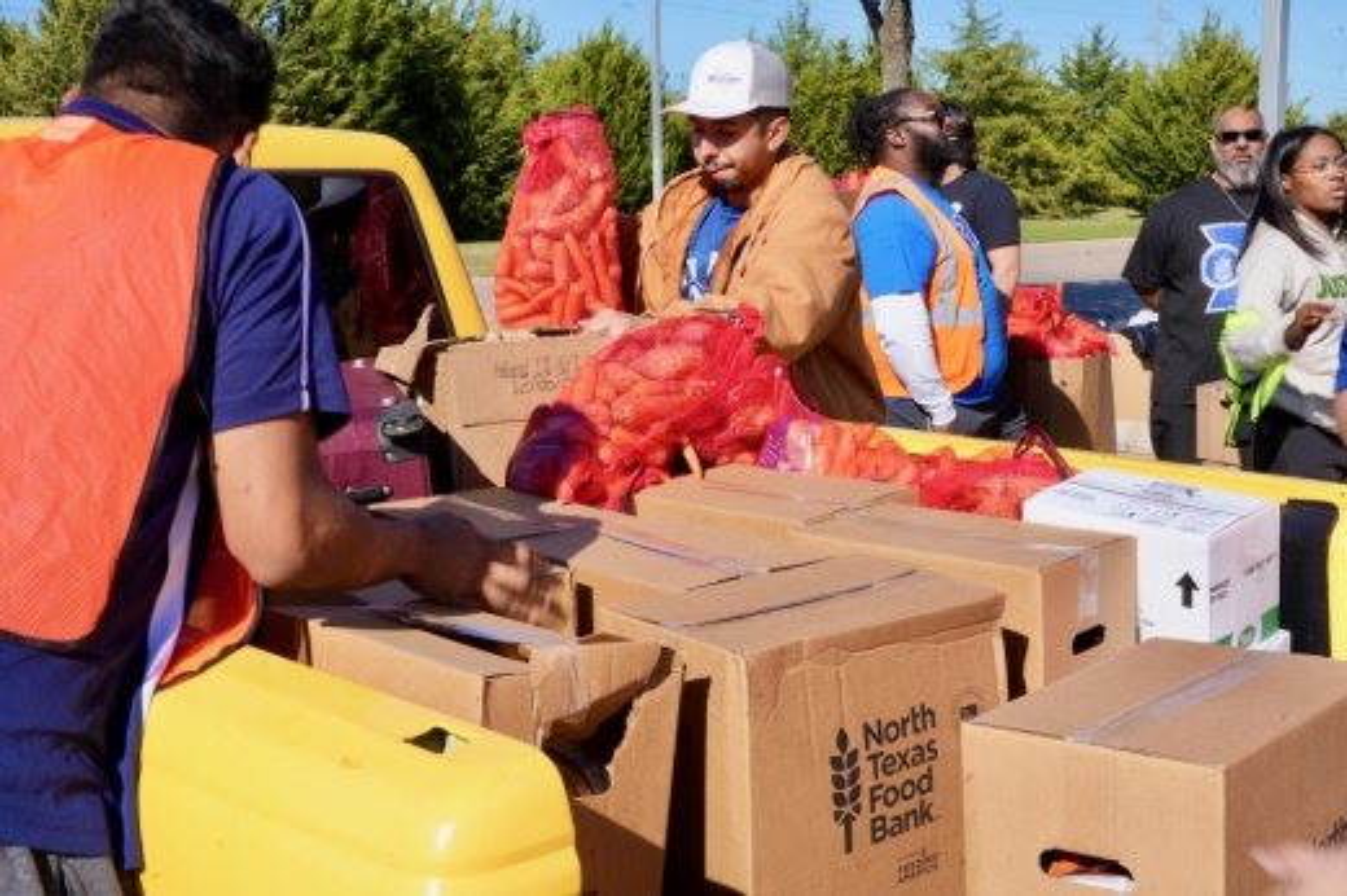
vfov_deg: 30.5
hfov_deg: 44.5
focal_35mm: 44
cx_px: 674
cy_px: 448
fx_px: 1645
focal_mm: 44
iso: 200
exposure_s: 1/60
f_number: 22
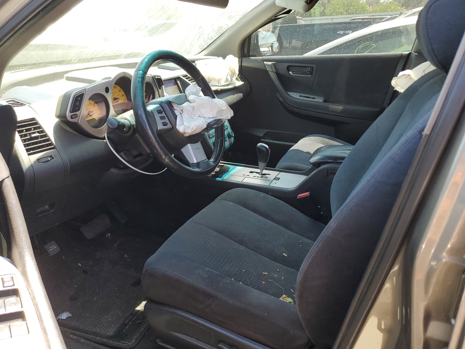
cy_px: 174
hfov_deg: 67.3
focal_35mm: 26
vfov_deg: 53.1
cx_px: 232
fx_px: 349
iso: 50
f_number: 1.5
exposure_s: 1/238
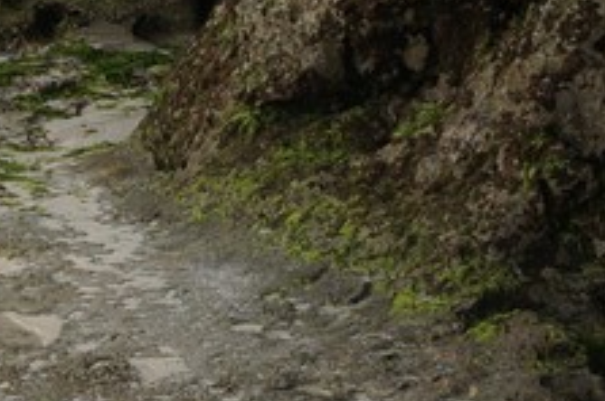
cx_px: -231
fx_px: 2579
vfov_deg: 8.6
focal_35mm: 154
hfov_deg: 12.8
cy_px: -255
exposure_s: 1/125
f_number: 8
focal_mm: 19
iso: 100
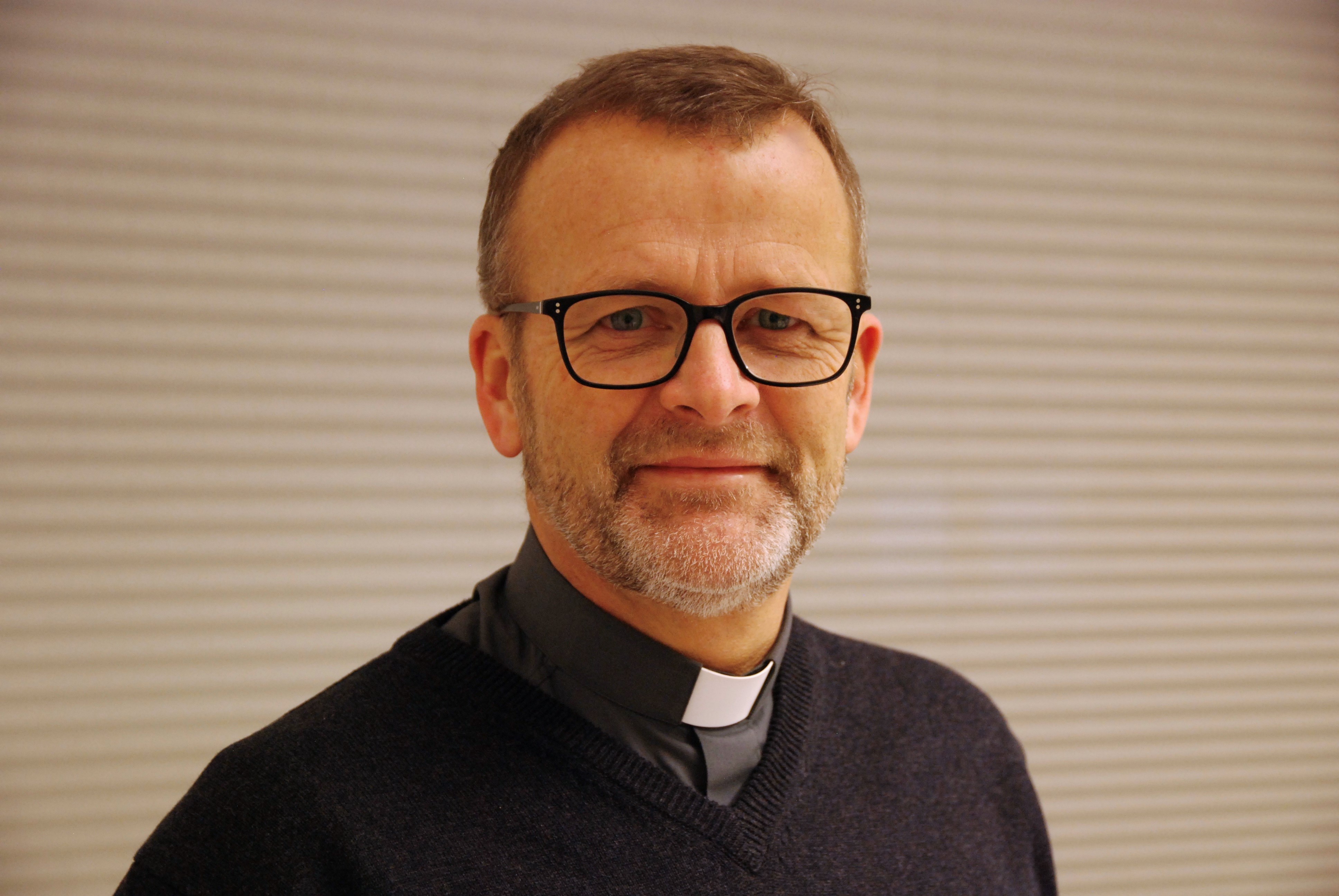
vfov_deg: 20.2
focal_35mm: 68
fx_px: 2514
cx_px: 670
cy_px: 448
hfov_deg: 29.8
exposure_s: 1/40
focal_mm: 45
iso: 1000
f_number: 3.8
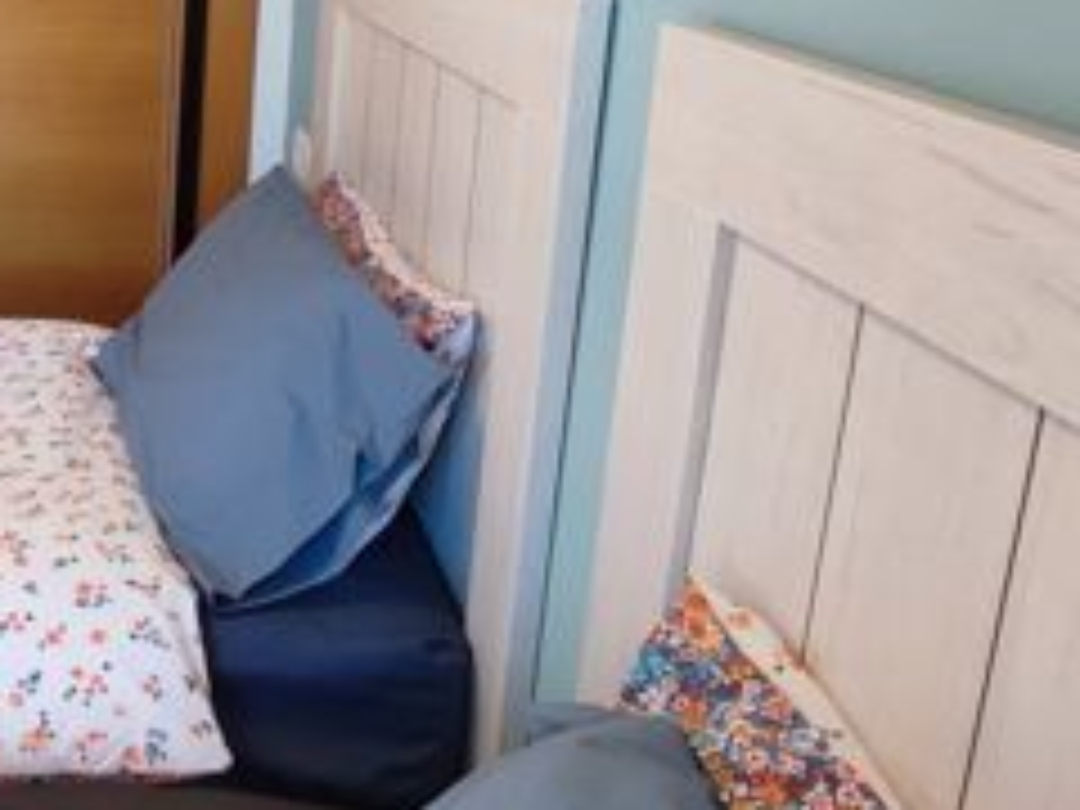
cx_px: -70
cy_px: 209
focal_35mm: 47
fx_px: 1466
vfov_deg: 30.4
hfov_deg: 35.4
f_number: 2.2
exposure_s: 1/100
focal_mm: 1.65
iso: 224
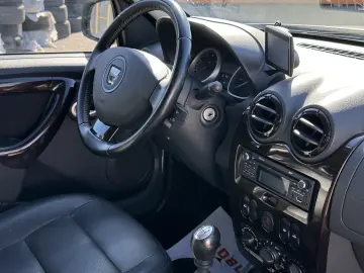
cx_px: 182
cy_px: 136
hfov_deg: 39.7
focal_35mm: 48
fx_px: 505
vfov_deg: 30.3
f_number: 1.78
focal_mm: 6.86
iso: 64
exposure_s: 1/574
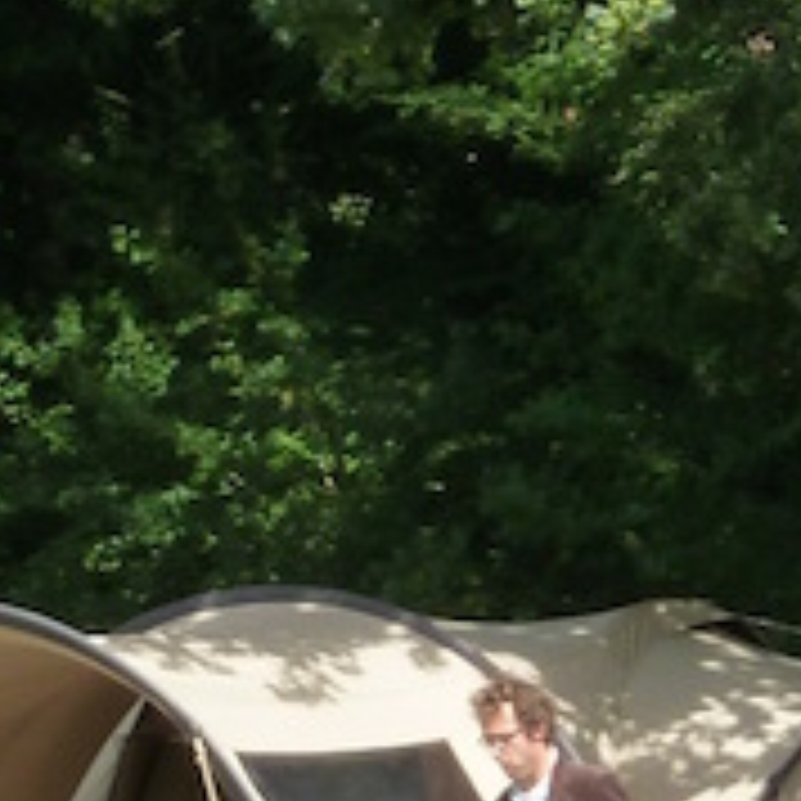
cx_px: -50
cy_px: 891
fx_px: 16388
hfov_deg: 2.8
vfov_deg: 2.8
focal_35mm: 626
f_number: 4.5
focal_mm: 25.9
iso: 125
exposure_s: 1/250
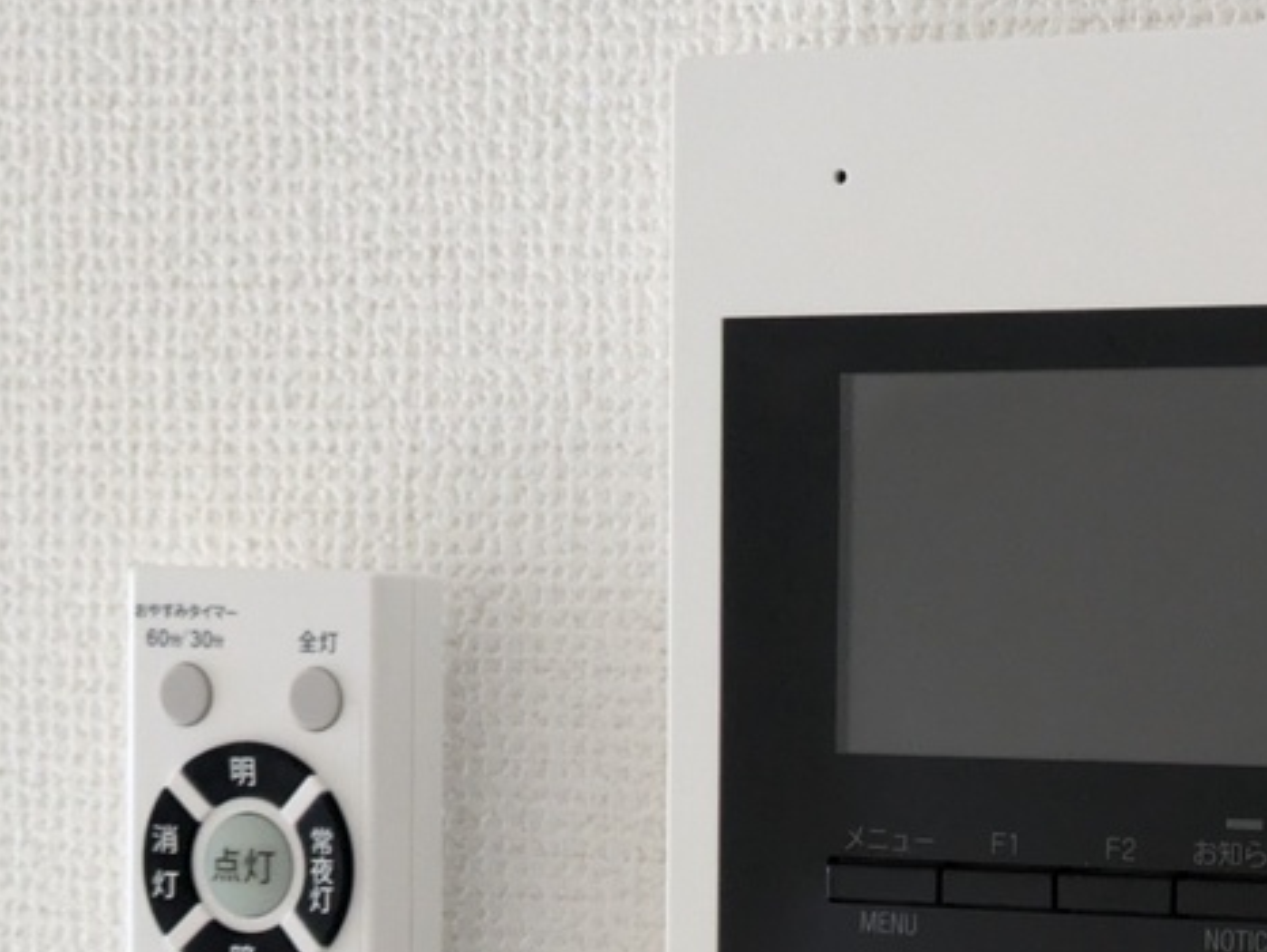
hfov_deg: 18.4
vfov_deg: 14.0
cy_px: 887
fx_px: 3845
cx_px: 1128
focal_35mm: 105
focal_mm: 5.43
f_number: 1.89
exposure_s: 1/40
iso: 792
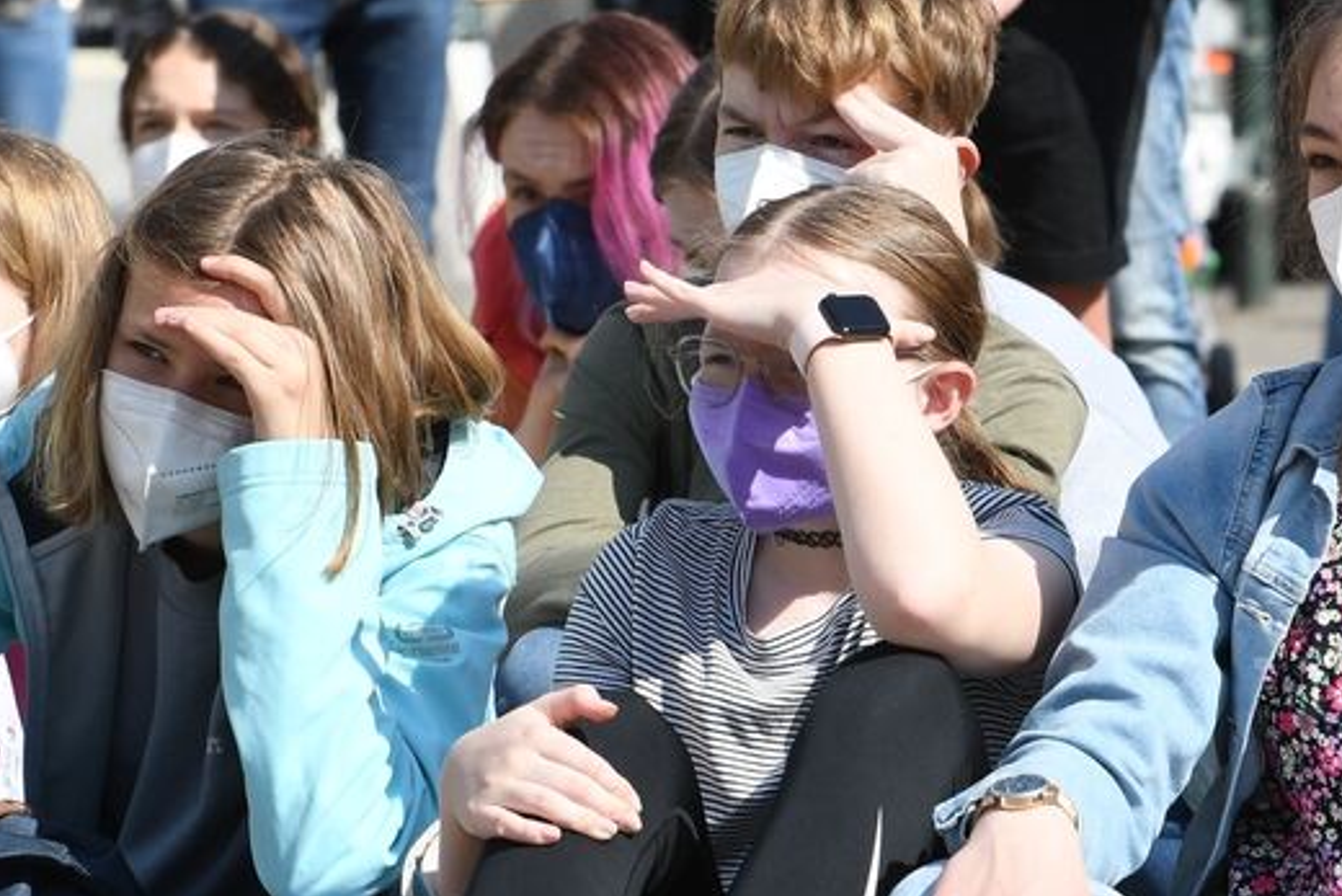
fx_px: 17375
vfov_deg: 3.0
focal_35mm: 466
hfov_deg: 4.4
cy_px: 405
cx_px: 939
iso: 200
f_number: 8
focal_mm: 135
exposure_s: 1/400
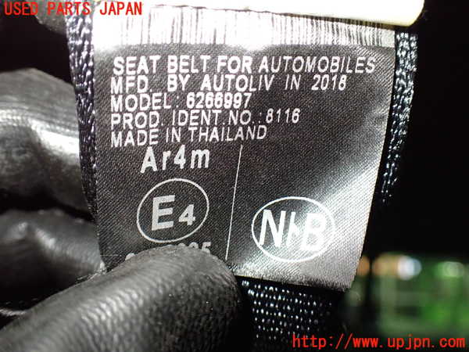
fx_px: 406
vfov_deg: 46.8
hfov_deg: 60.0
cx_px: 234
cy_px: 176
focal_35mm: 30
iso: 800
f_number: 2.3
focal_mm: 5.4
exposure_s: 1/80
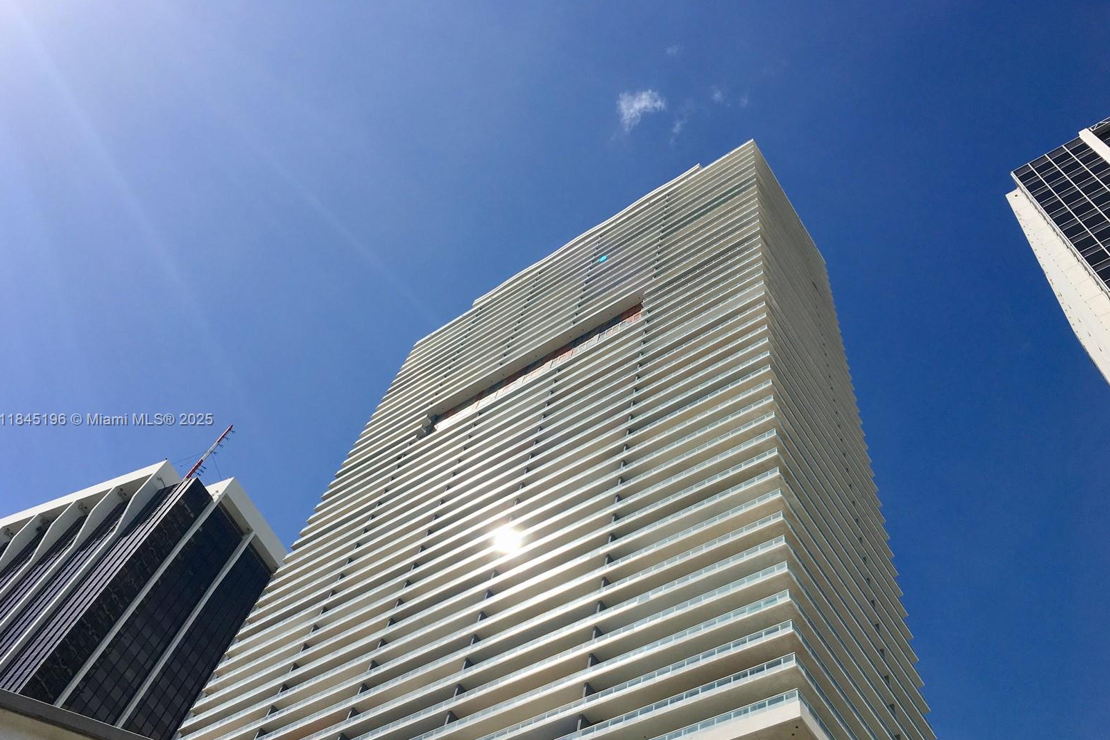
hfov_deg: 60.3
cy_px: 421
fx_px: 956
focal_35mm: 31
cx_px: 555
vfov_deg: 42.2
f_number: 2.2
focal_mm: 4.15
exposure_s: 1/3663
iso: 25
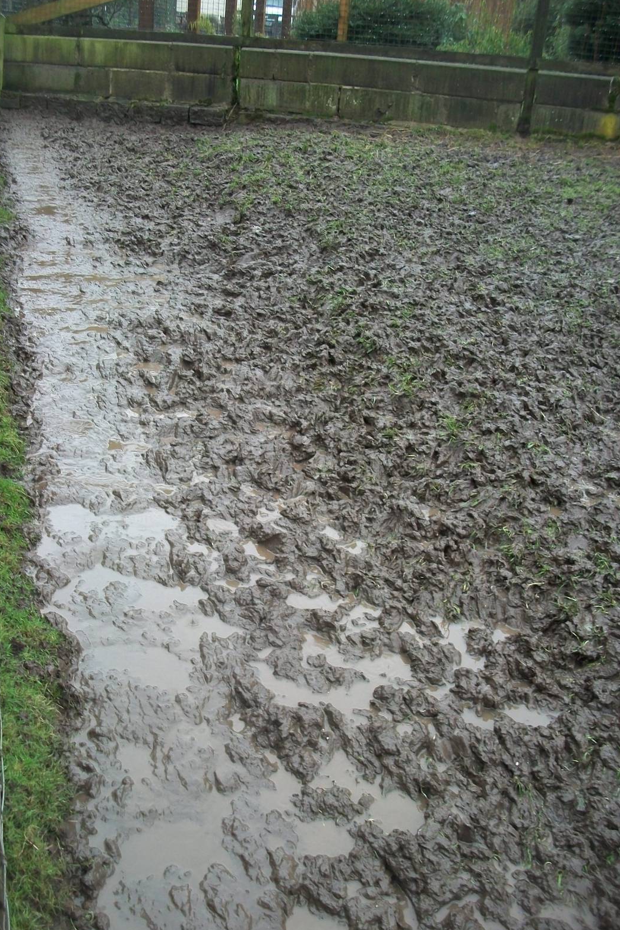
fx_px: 878
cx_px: 293
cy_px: 470
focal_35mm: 34
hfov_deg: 38.9
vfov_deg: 55.8
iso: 144
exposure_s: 1/30
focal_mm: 5.7
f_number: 2.9
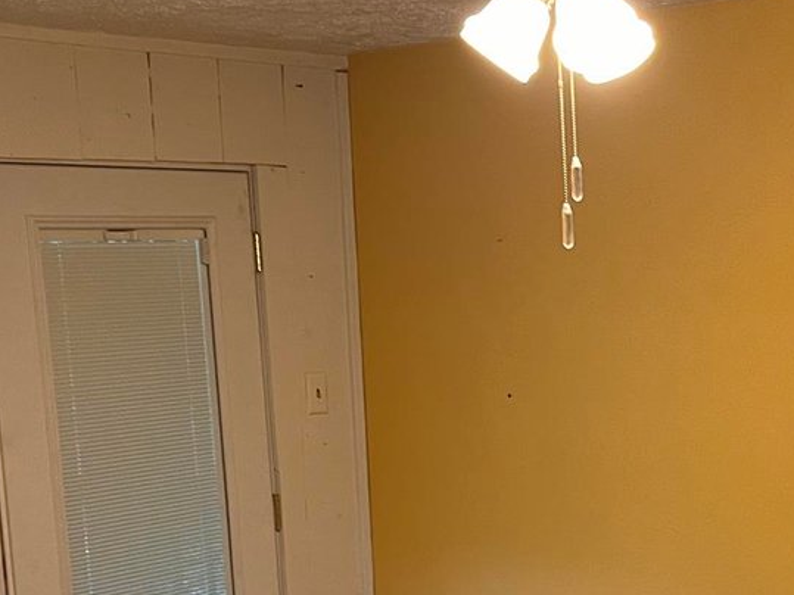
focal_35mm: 73
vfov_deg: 19.8
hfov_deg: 26.3
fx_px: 1674
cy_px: 513
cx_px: 606
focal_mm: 5.1
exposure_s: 1/60
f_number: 1.6
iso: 200
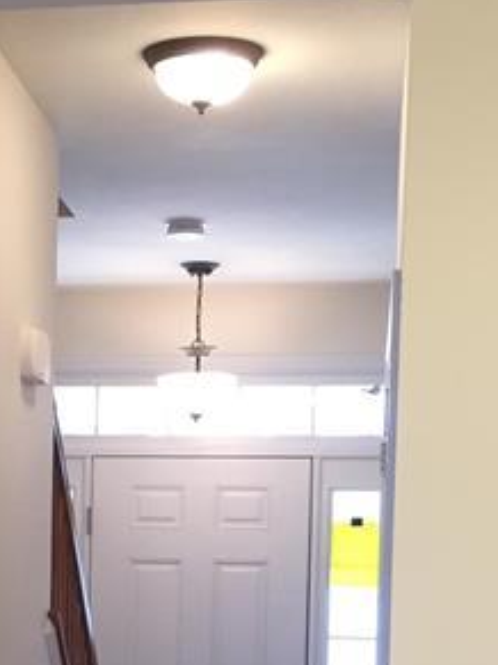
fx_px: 1958
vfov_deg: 18.6
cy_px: 718
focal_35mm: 102
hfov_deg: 14.3
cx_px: -7
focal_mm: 4.15
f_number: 2.2
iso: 80
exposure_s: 1/30
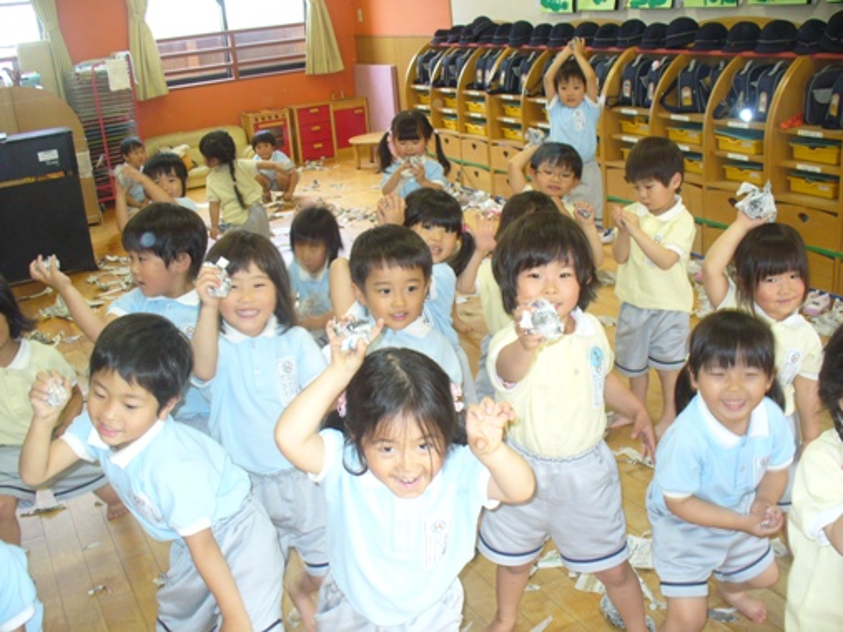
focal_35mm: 37
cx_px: 422
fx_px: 901
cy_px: 316
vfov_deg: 38.7
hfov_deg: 50.1
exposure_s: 1/30
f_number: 2.8
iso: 160
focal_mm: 6.1
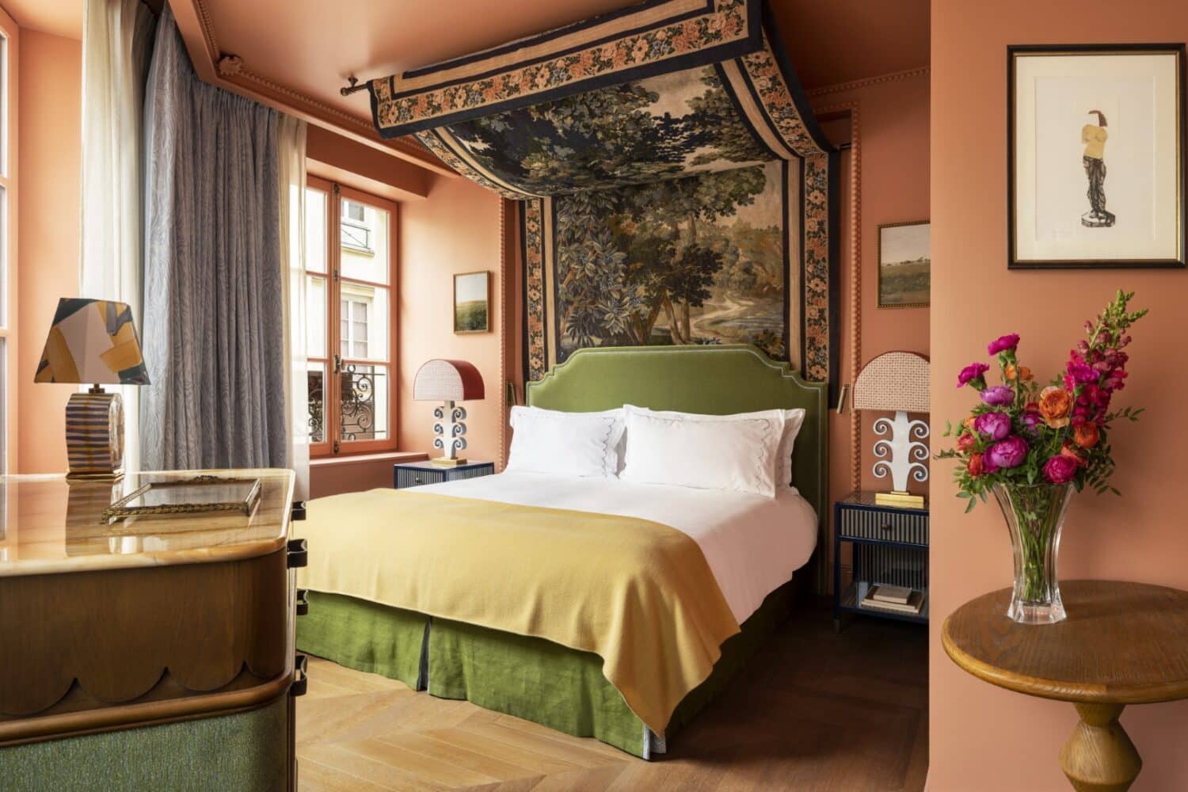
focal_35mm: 20
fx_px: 676
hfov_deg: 82.6
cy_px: 396
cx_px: 594
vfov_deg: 60.7
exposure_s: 2
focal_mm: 20.5
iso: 200
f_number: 11
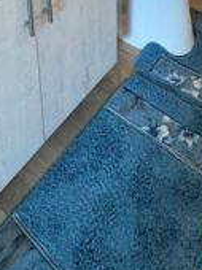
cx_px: 154
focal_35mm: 44
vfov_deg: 28.9
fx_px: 343
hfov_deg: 32.1
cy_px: -126
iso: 160
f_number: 2.2
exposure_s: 1/60
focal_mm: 2.22
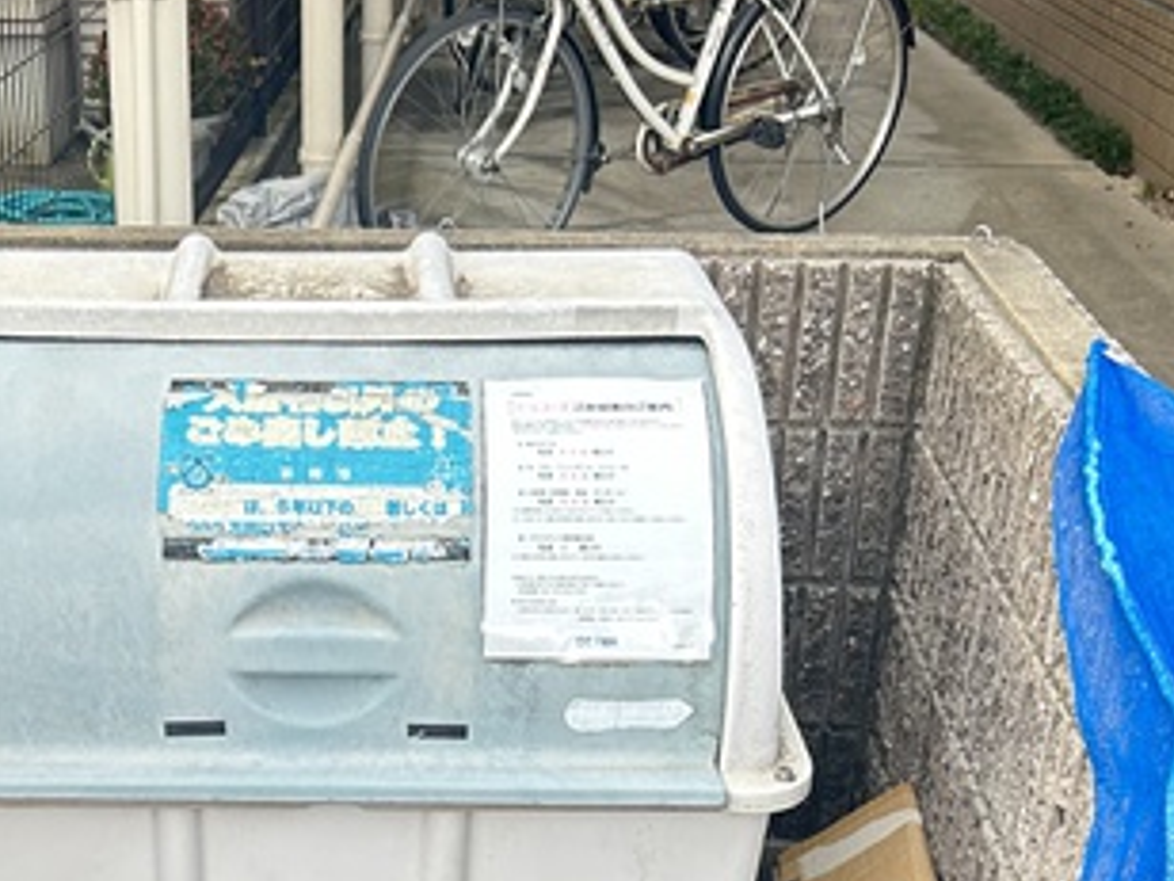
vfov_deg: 24.1
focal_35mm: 59
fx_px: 2001
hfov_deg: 32.1
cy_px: 788
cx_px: 290
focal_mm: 5.7
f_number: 1.5
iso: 160
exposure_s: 1/60
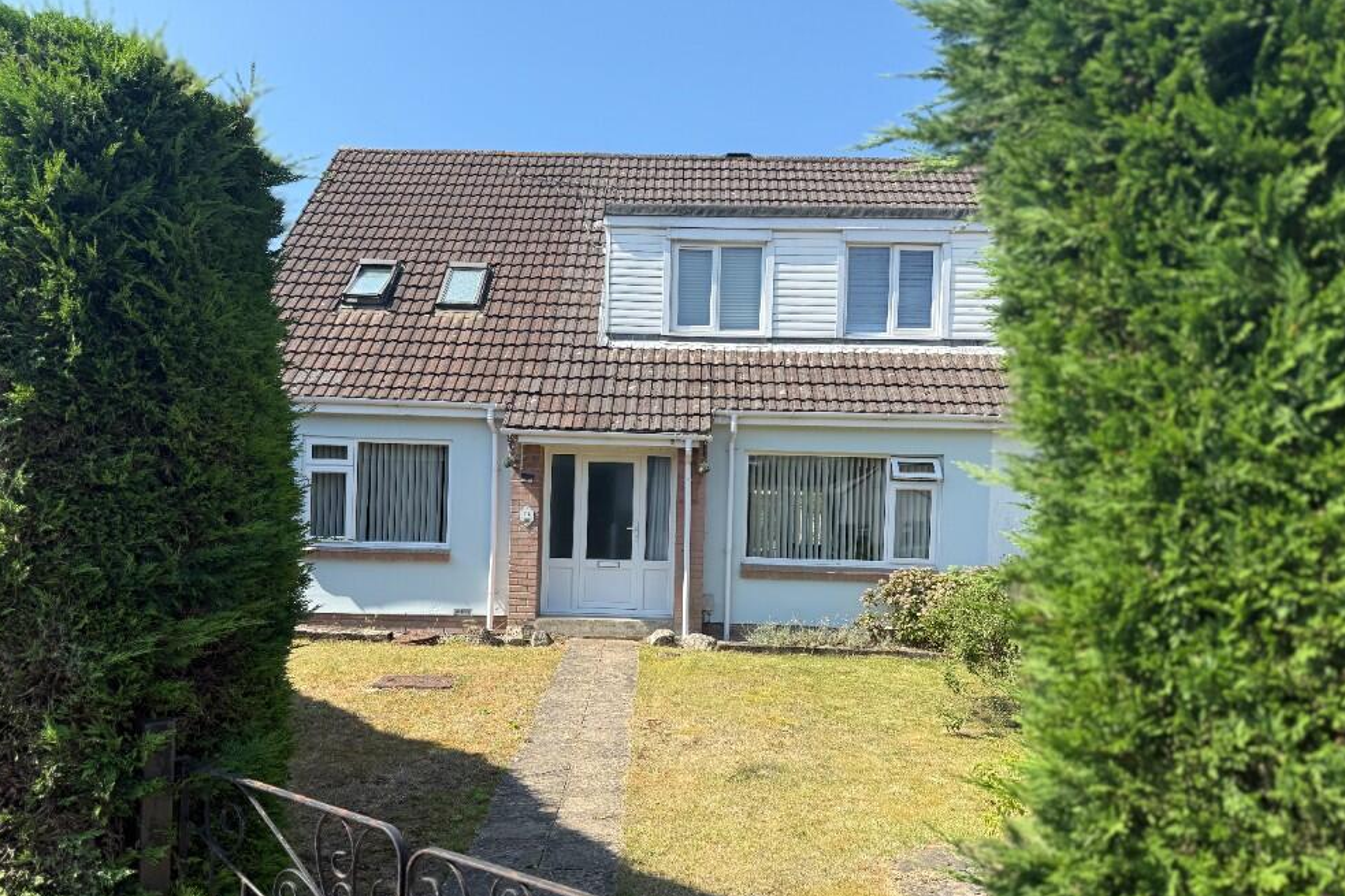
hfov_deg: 69.4
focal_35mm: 26
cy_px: 521
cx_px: 649
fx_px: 971
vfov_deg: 49.3
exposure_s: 1/2525
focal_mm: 6.76
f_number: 1.78
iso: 80
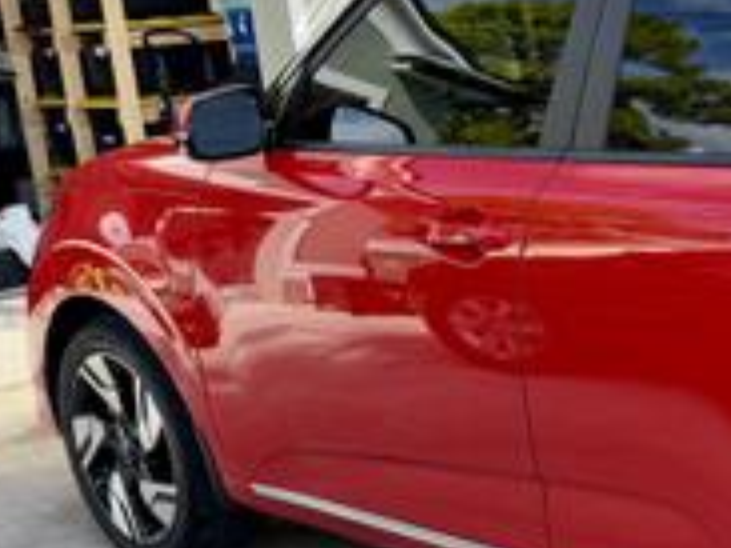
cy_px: 256
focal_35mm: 66
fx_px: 1393
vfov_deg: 22.2
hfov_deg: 26.2
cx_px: 879
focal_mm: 6.76
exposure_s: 1/1770
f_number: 1.78
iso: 100
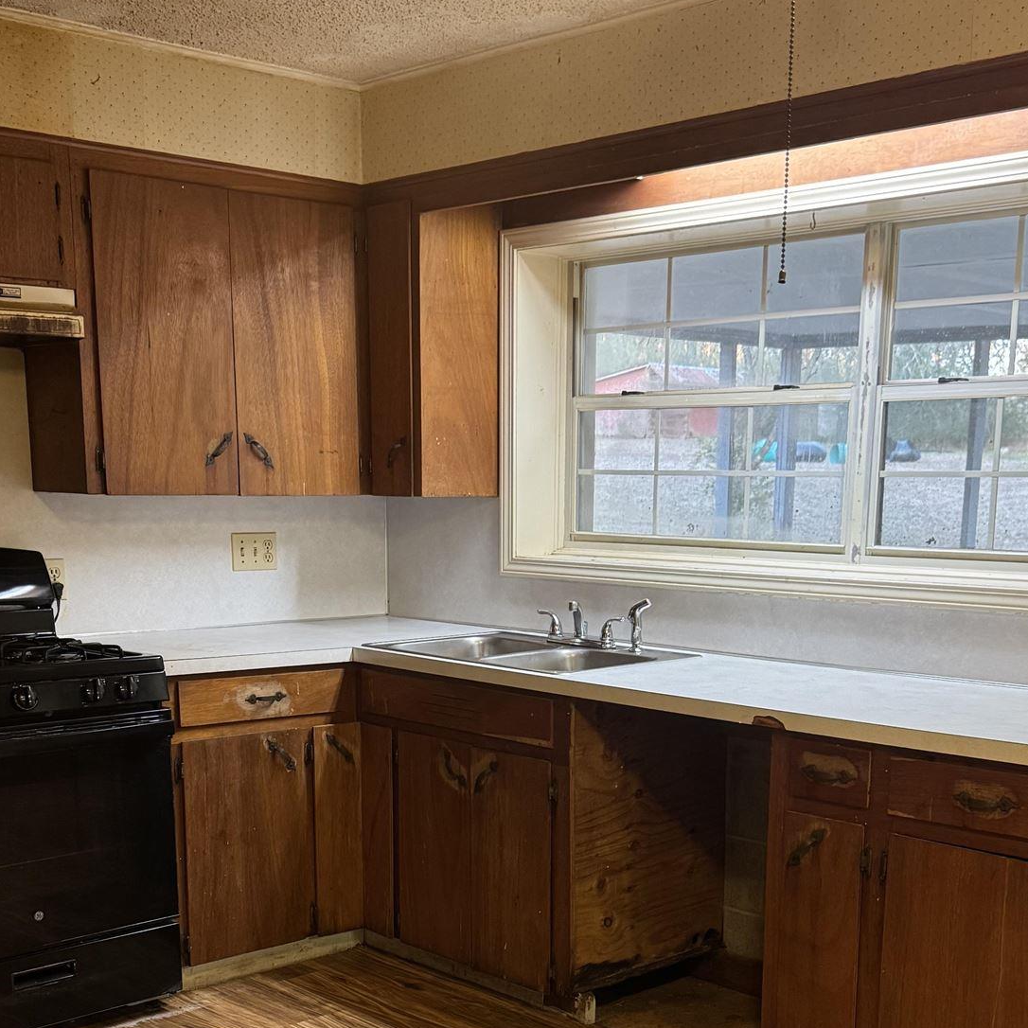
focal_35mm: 45
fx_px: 1512
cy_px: 795
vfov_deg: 36.5
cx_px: 542
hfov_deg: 37.5
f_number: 1.78
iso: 400
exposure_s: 1/60
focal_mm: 6.76
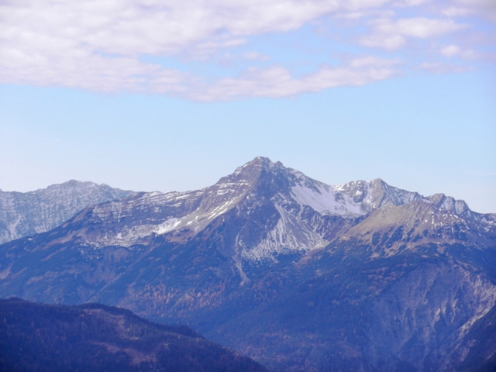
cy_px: 186
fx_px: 2364
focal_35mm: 165
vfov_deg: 9.0
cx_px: 248
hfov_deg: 12.0
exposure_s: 1/640
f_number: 5.3
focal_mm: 29.7
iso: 160
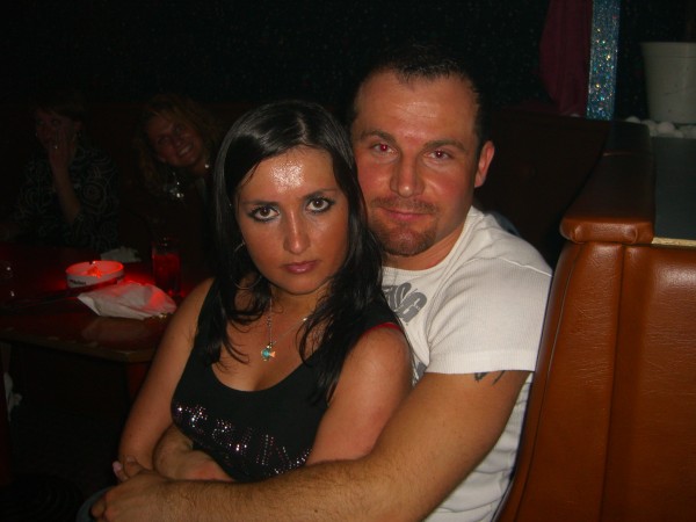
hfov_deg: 49.0
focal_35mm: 38
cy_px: 261
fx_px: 764
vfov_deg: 37.7
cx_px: 348
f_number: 2.8
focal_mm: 7.9
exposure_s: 1/60
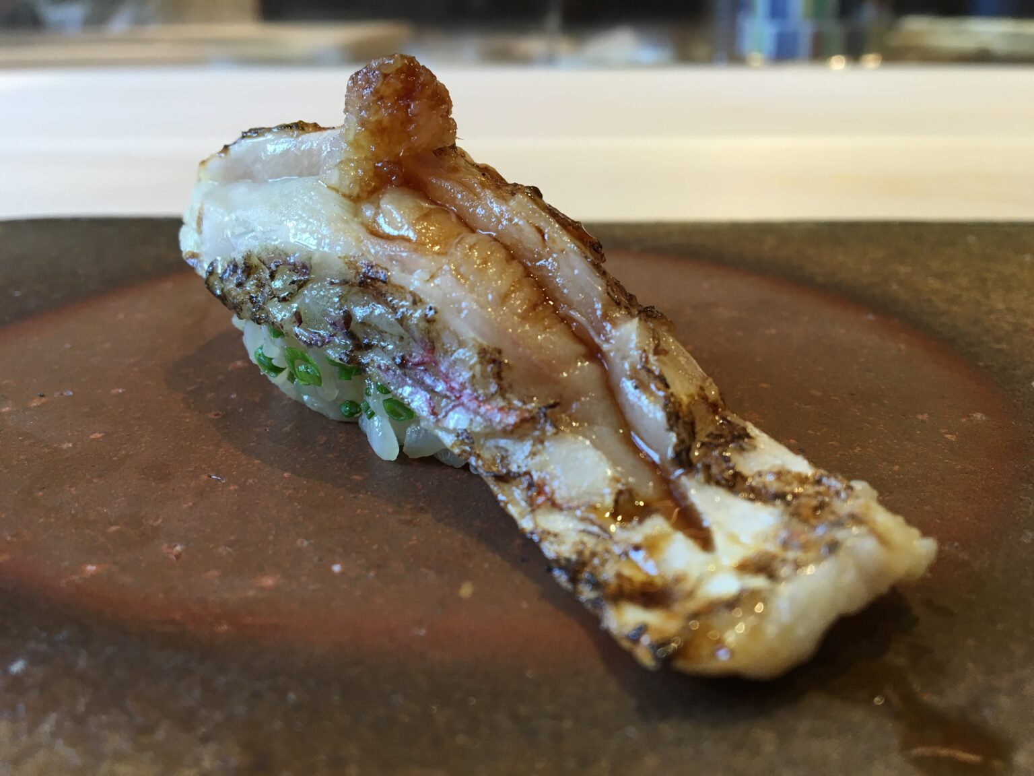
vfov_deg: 48.2
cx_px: 517
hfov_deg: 61.7
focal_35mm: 29
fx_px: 866
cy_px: 388
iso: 40
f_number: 2.2
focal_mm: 4.15
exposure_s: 1/30
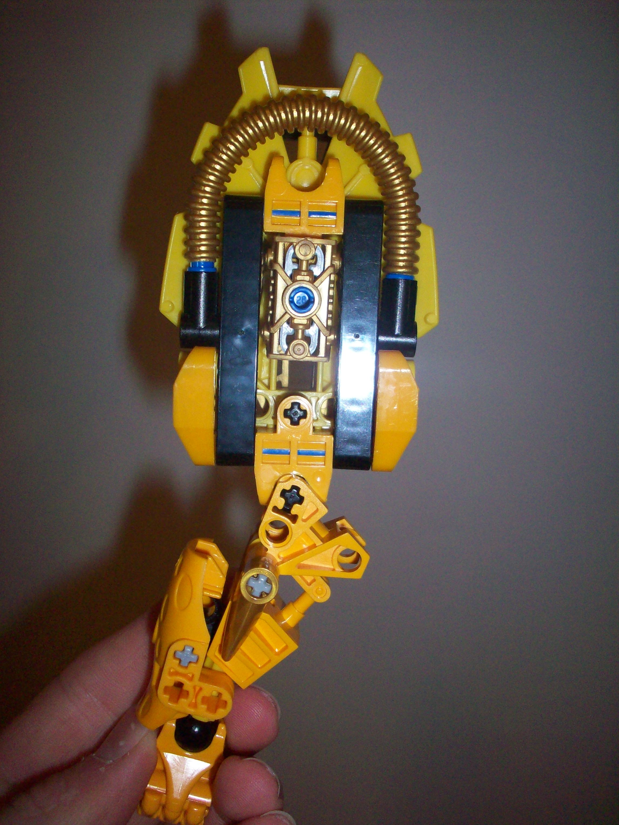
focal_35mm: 37
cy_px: 412
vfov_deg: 50.1
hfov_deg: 38.7
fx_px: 882
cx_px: 310
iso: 160
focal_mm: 6.2
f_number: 2.8
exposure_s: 1/64
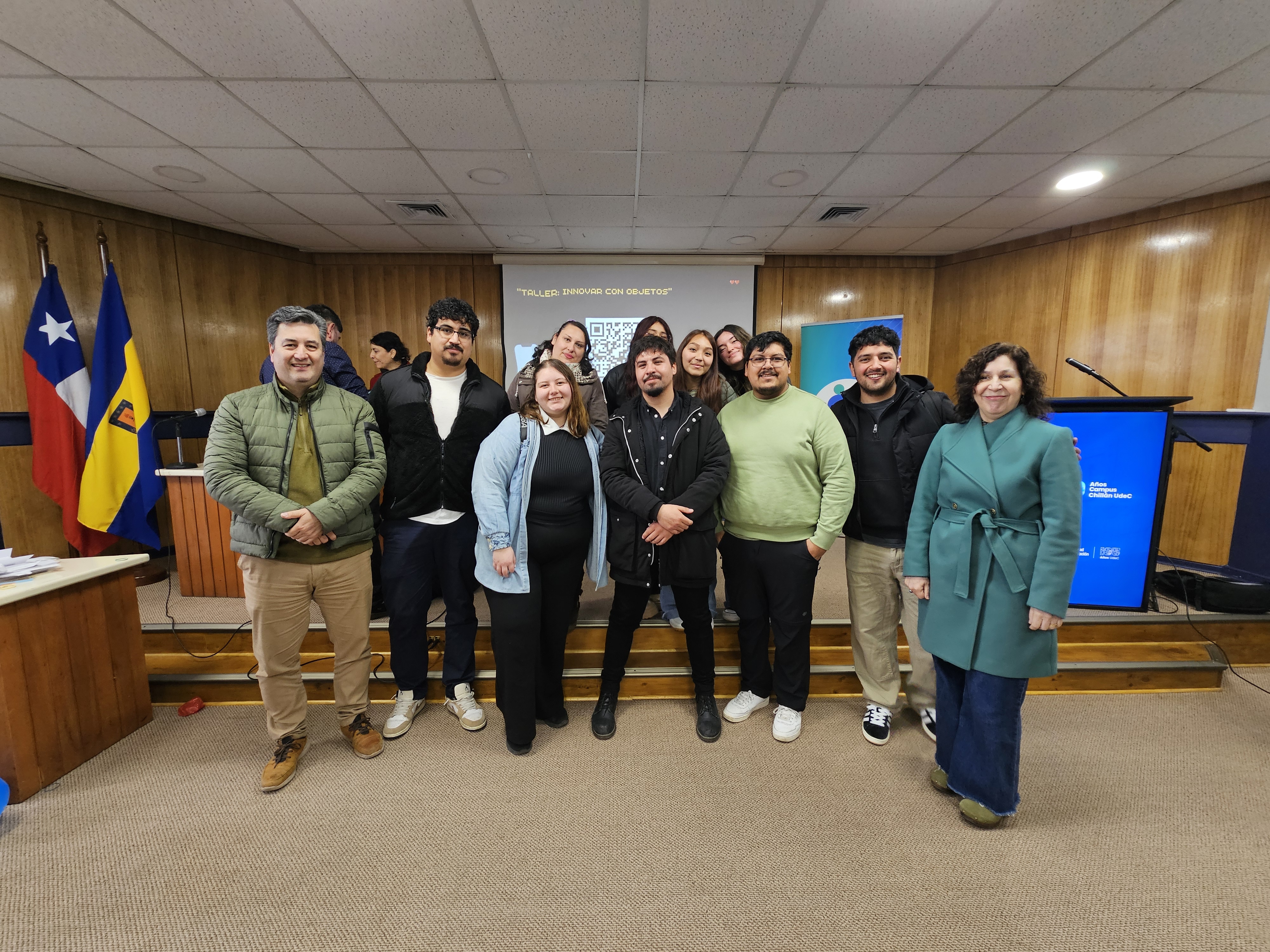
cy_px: 476
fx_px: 477
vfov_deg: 89.9
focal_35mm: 13
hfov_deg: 106.2
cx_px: 635
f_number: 2.2
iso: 200
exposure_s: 1/50
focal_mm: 2.2
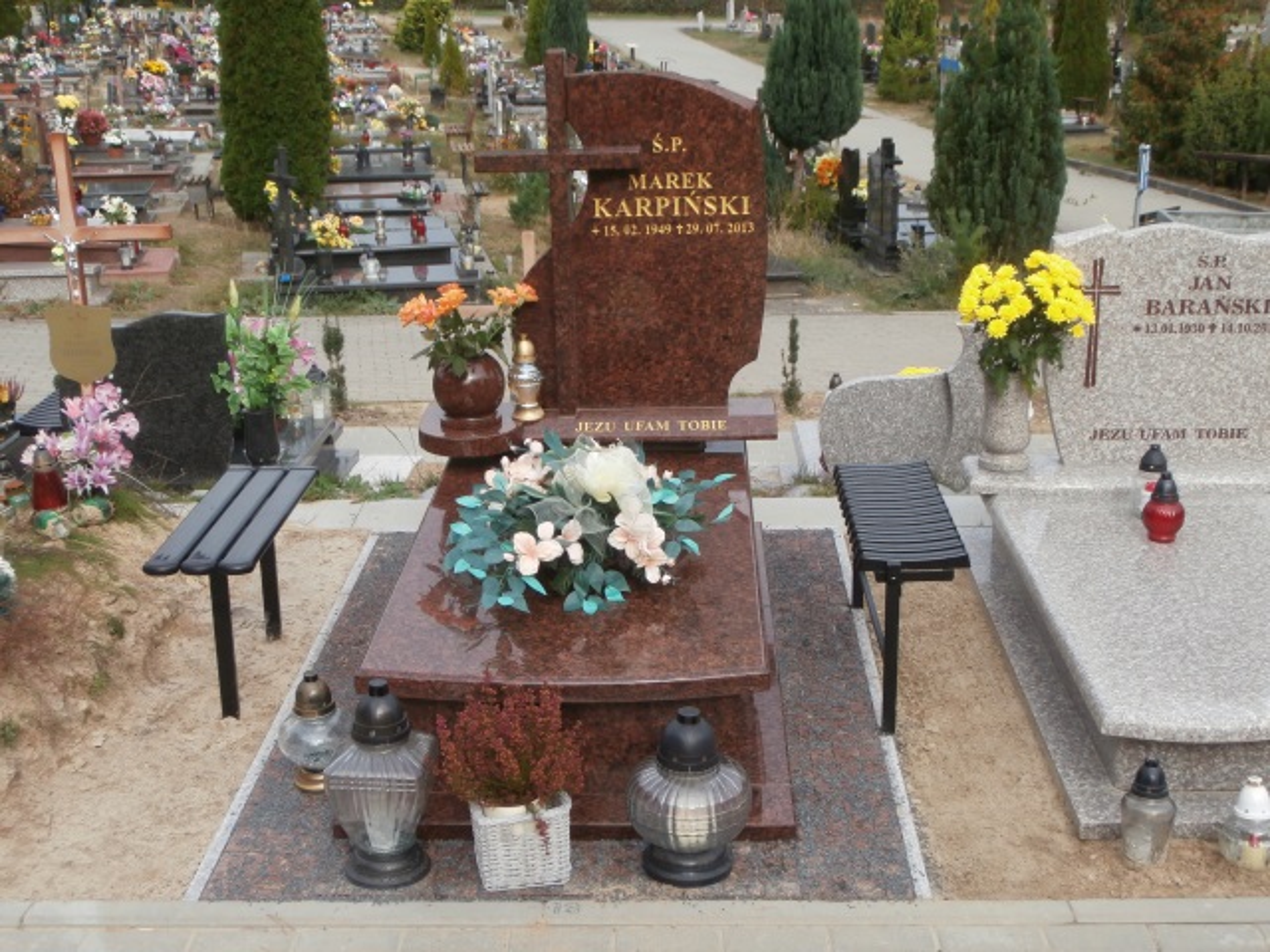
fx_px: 1724
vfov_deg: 30.9
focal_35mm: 47
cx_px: 635
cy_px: 476
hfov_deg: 40.4
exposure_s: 1/320
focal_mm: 8.29
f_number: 4.2
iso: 100
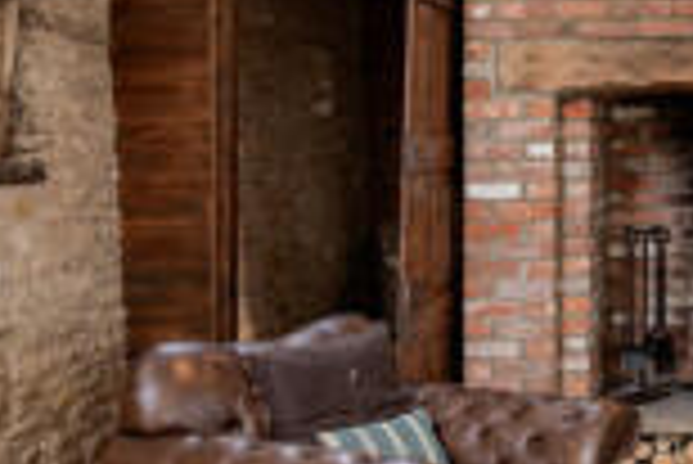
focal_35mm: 74
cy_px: 74
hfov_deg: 25.6
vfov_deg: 18.3
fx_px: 1426
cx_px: 734
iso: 200
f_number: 10
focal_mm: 24
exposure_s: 1/6
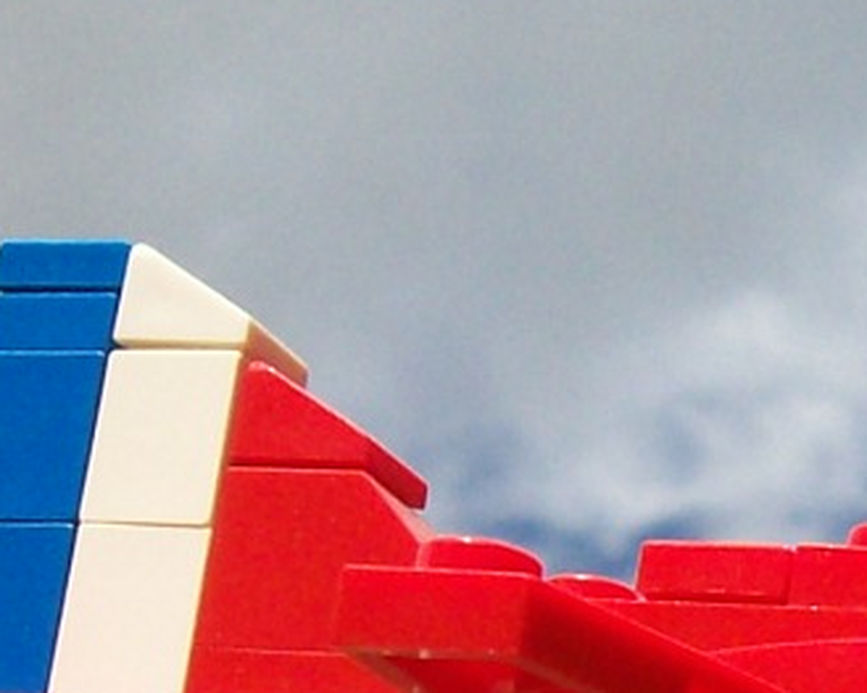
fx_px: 4387
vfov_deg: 9.0
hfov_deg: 11.2
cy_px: 667
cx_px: 862
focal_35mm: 171
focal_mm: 6
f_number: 4.8
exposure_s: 1/1203
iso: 80
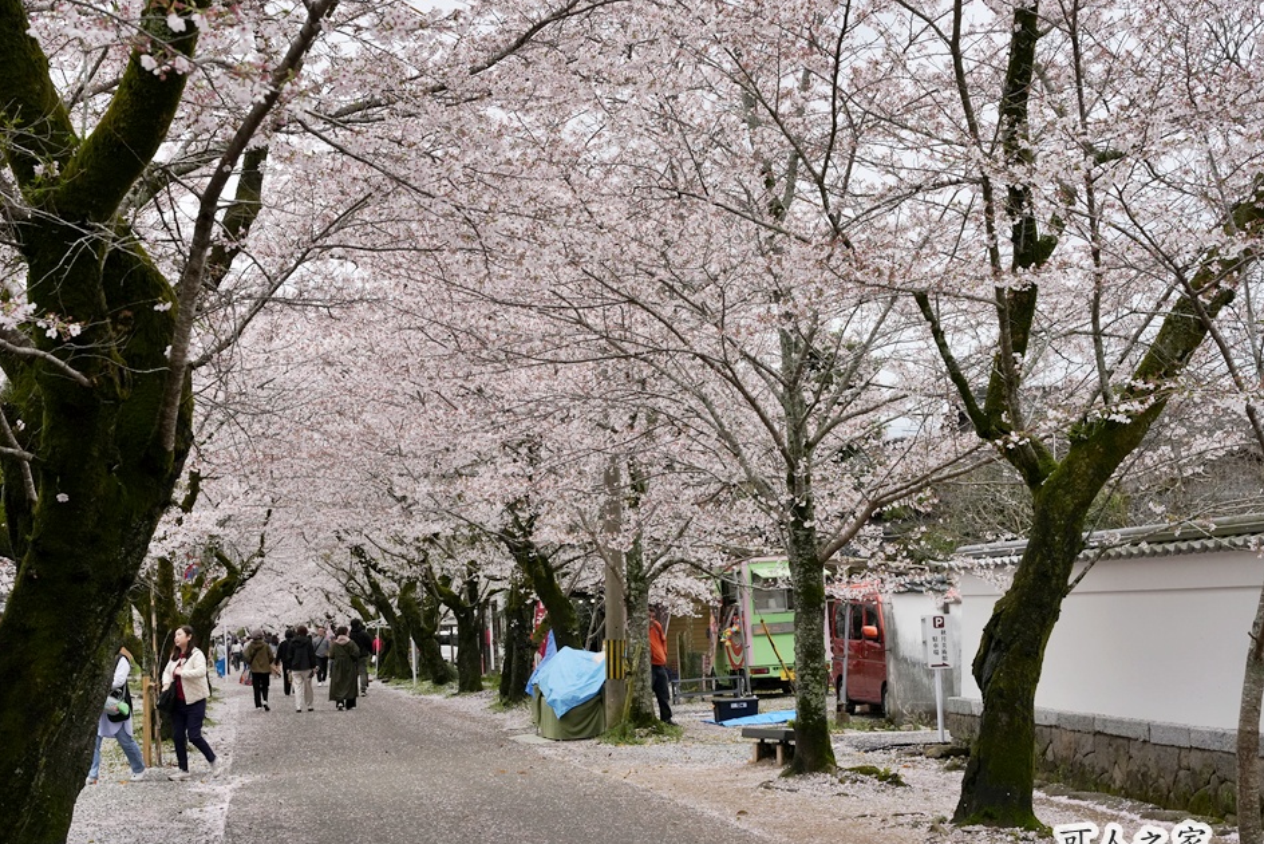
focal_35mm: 65
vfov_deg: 21.0
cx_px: 608
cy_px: 453
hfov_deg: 31.1
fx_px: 2271
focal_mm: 59.6
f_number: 8
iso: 1600
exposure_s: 1/1000
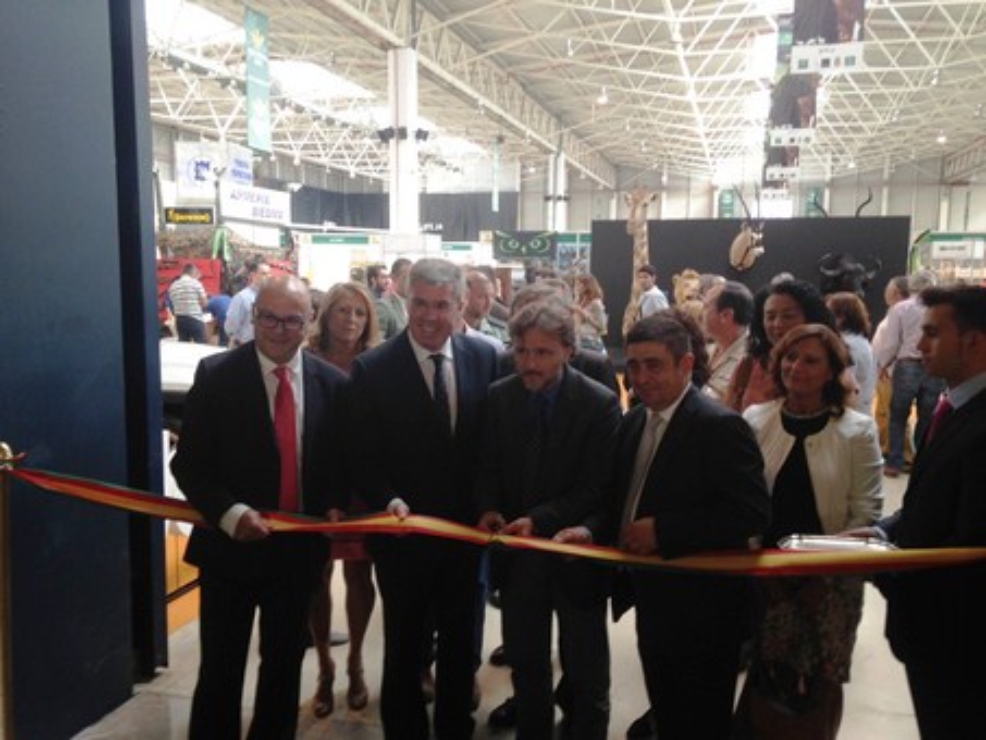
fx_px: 940
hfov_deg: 55.3
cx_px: 493
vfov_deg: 43.0
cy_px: 370
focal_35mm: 33
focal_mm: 4.12
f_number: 2.4
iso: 50
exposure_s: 1/24
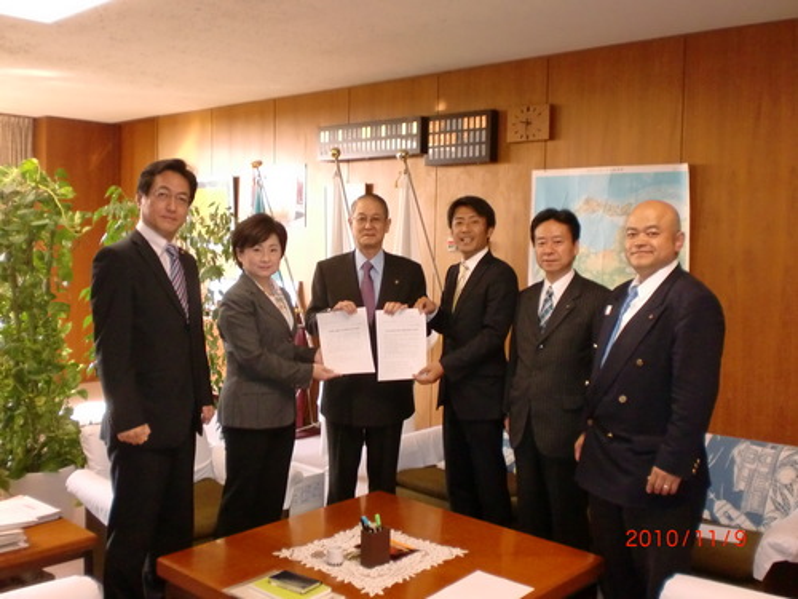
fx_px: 807
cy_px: 300
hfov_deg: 52.6
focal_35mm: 35
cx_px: 399
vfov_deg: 40.7
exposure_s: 1/60
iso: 400
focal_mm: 6.3
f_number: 3.1
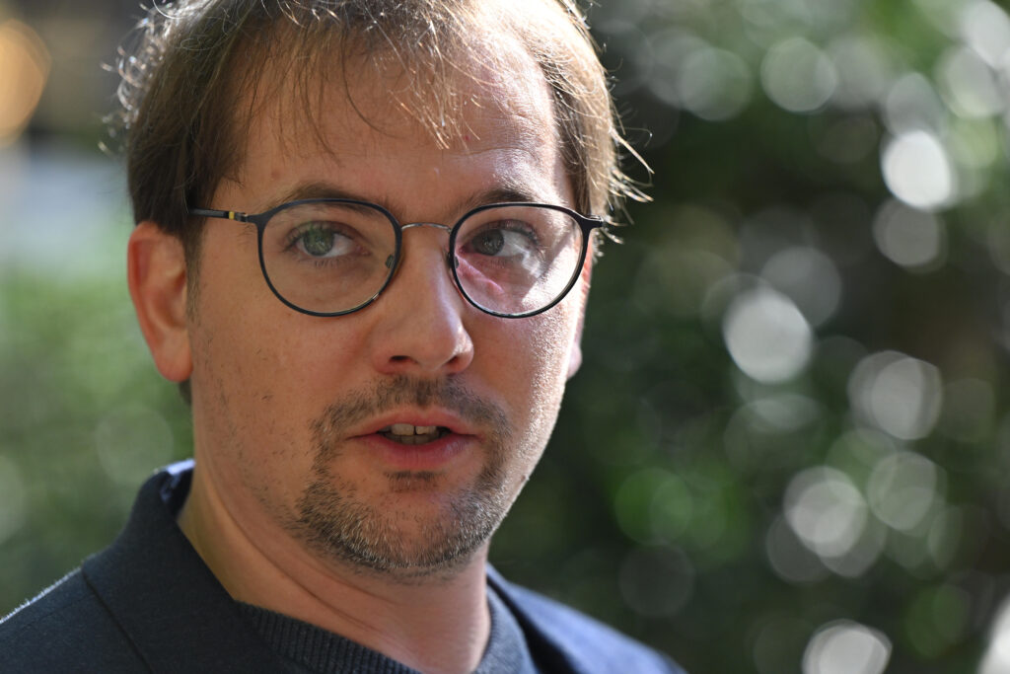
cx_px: 505
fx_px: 5612
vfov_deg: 6.9
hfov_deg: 10.3
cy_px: 337
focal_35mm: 200
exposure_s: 1/1600
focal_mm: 200
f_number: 4.5
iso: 800
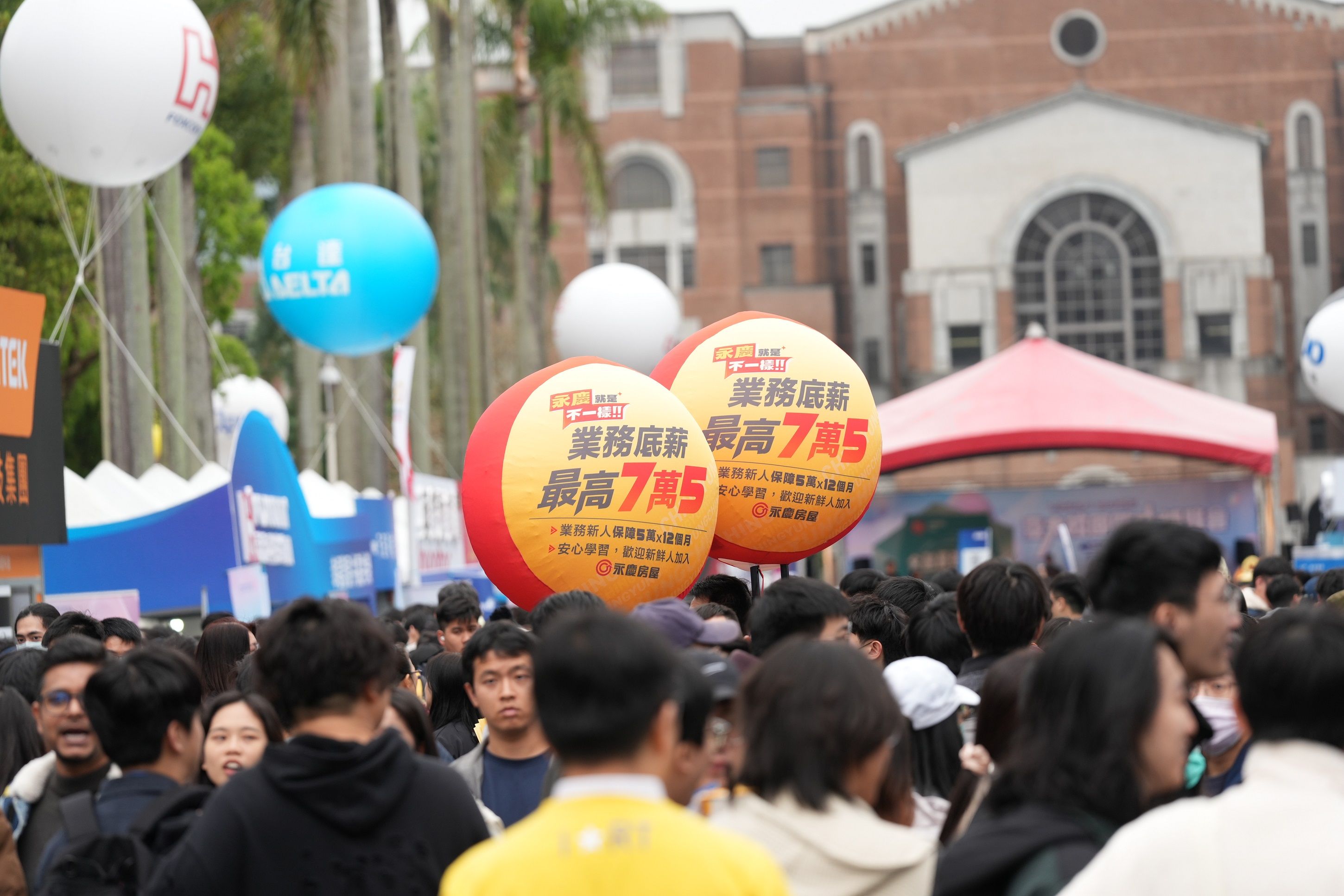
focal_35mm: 176
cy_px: 448
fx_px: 6570
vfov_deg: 7.8
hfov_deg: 11.7
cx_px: 672
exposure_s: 1/500
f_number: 4.5
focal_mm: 176
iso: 400
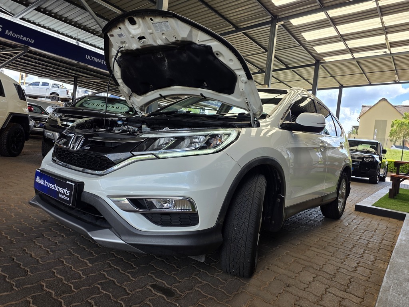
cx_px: 204
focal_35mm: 23
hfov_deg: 73.9
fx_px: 272
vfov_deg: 58.9
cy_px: 154
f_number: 1.7
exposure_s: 1/359
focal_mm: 6.25
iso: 32
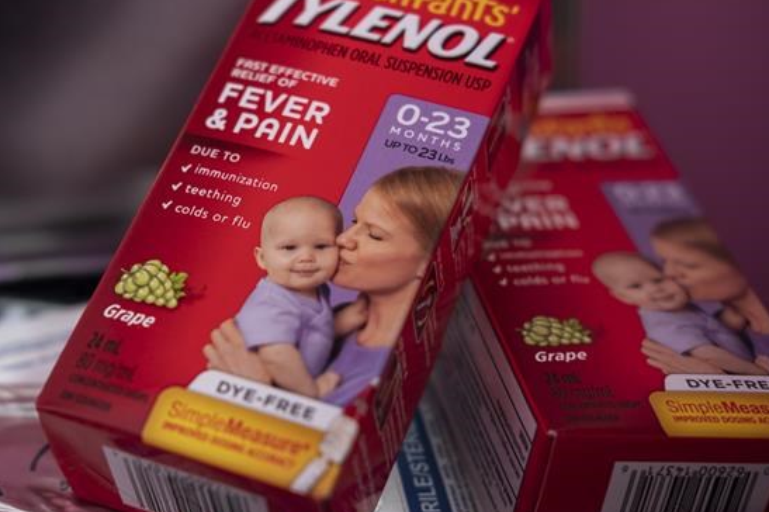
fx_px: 1345
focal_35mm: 63
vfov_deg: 21.5
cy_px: 251
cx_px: 319
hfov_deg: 31.8
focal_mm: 35
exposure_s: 1/60
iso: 320
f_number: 2.8
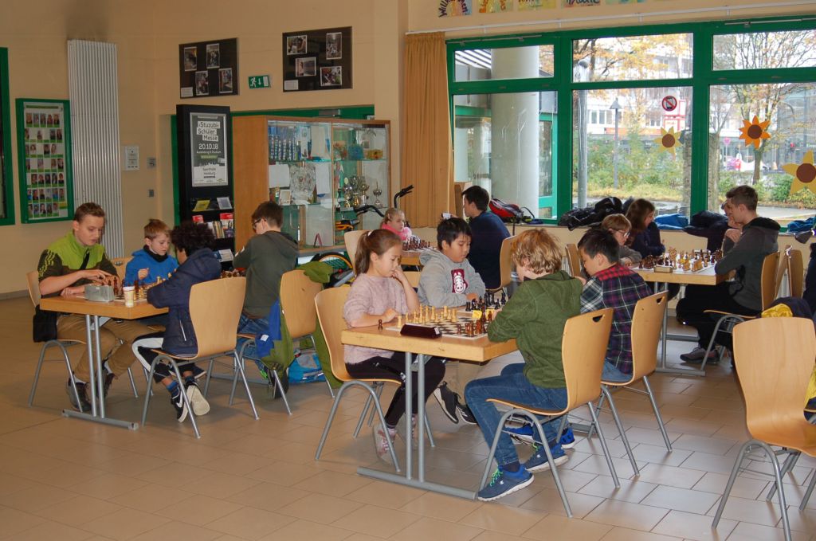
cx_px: 408
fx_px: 950
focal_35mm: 42
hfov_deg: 46.5
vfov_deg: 31.8
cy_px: 270
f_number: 3.3
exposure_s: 1/60
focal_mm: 28
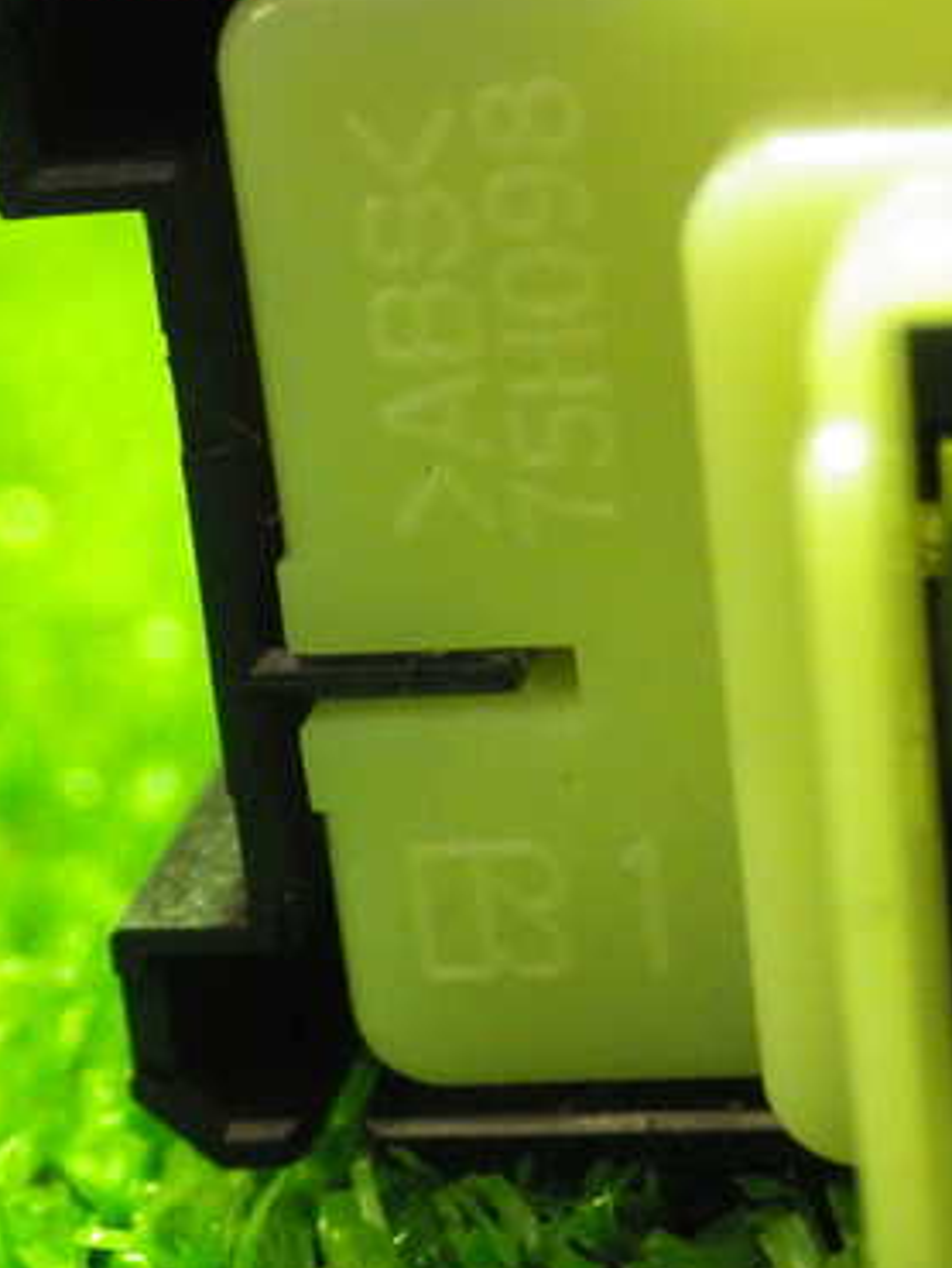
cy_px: 689
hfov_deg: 15.7
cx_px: 627
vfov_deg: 20.8
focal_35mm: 94
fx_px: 3443
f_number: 3.5
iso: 1600
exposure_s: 1/13
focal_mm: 10.3
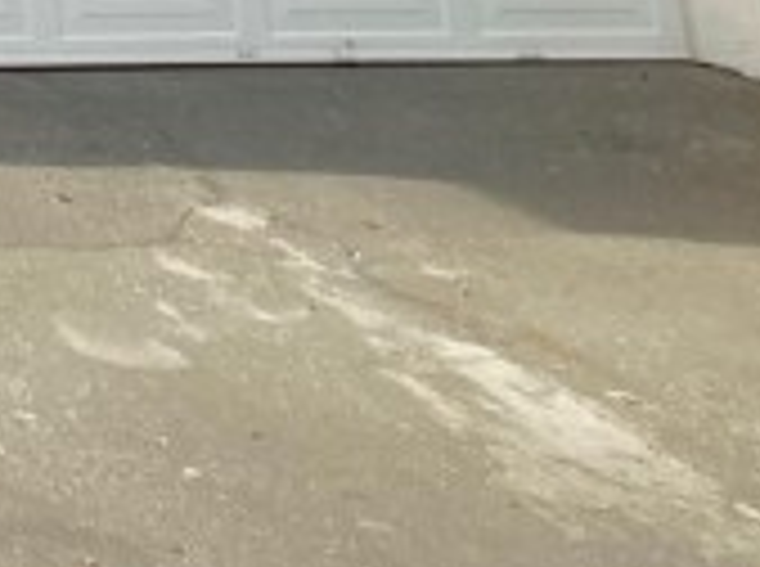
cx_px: -1079
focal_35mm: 170
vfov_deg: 7.7
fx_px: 3724
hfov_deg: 10.1
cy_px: -1094
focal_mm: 3.99
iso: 20
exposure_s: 1/1389
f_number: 1.8
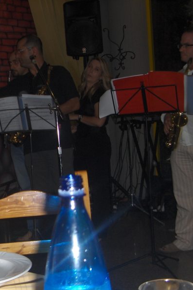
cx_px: 15
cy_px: 147
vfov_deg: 29.2
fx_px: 555
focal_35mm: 69
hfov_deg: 19.3
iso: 100
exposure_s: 1/60
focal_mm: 8.19
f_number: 3.1
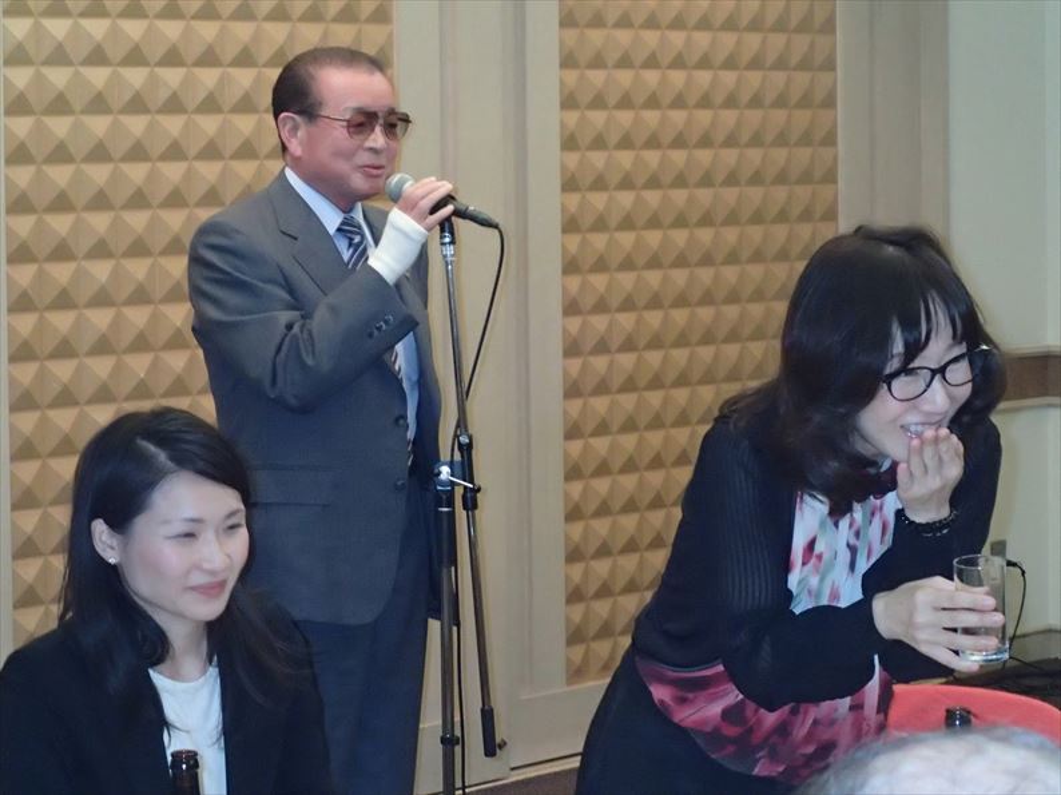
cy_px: 398
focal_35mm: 100
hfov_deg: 19.6
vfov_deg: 14.8
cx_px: 530
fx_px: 3064
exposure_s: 1/100
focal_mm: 18
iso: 1600
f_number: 4.9
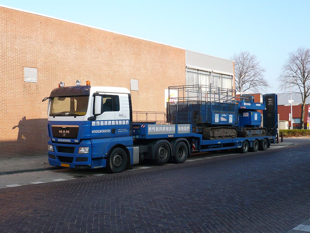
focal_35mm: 45
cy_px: 116
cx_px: 155
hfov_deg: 42.1
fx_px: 403
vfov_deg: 32.2
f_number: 3.2
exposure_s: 1/400
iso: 100
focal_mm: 7.5
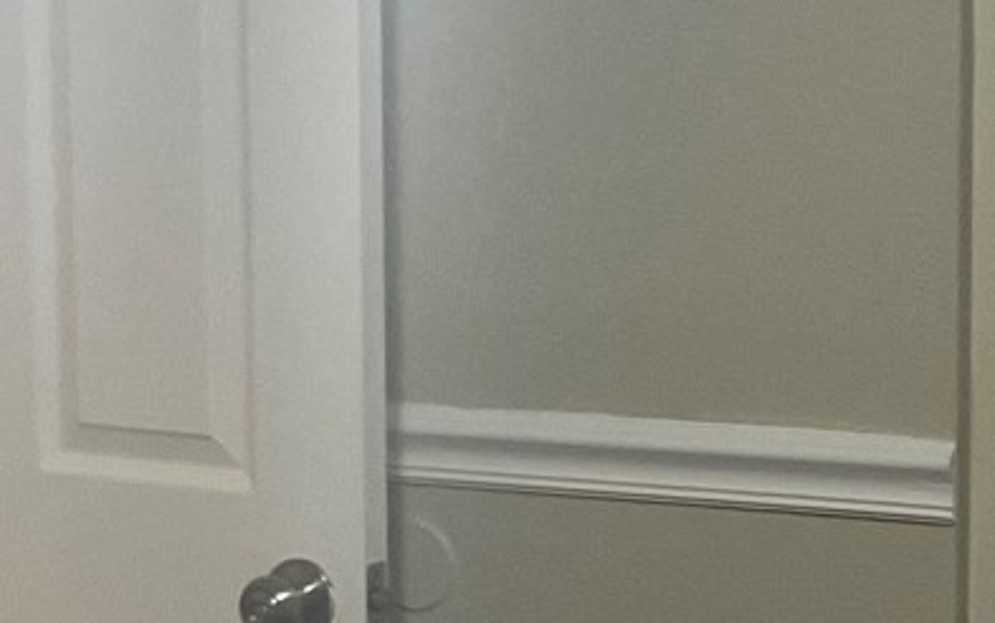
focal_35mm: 125
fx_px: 3391
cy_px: 453
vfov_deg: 10.5
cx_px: 770
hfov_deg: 16.6
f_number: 1.8
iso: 125
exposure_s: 1/60
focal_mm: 3
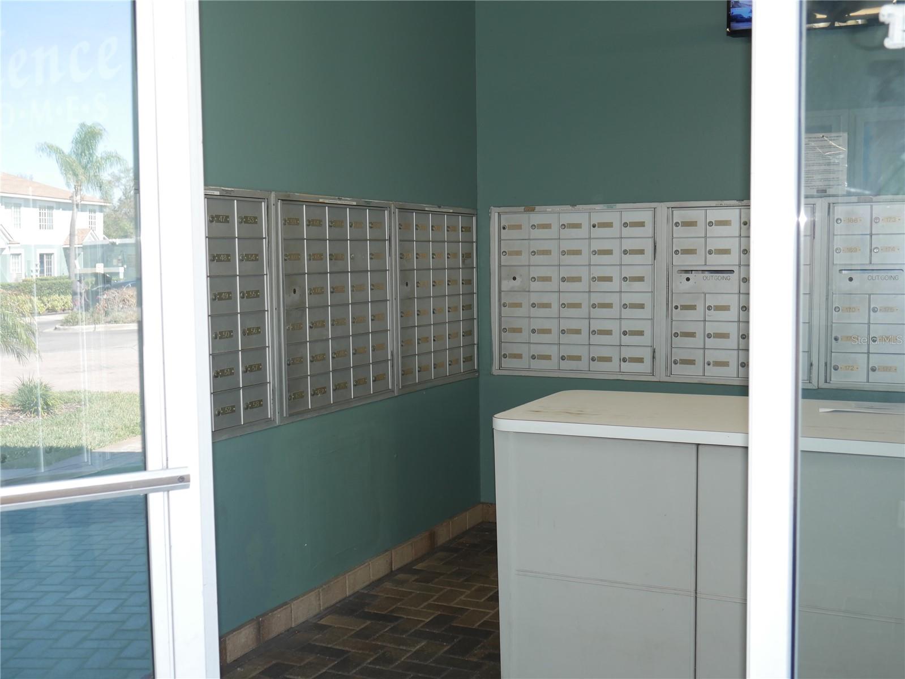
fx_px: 1046
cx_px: 452
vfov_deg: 36.0
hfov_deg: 46.8
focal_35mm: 40
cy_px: 340
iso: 320
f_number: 4.5
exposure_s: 1/60
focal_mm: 20
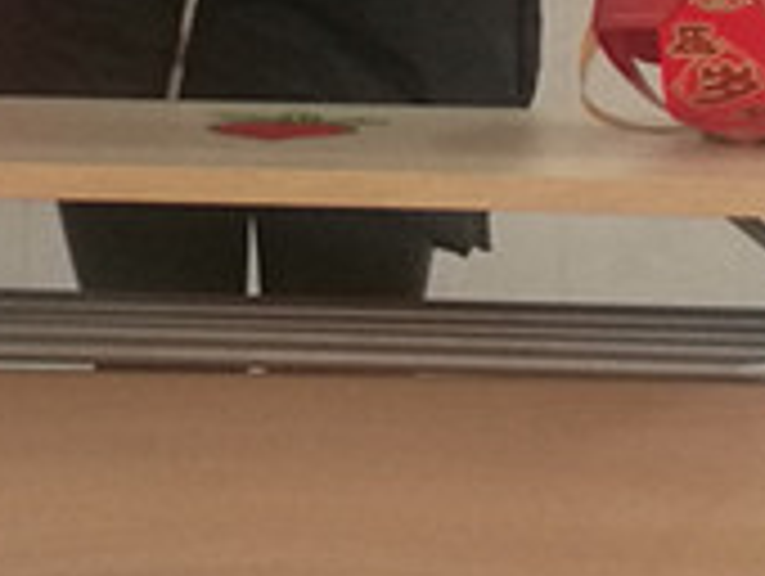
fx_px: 5156
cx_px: 176
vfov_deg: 6.3
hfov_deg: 8.5
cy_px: -196
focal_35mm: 233
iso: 125
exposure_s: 1/33.3
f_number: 2
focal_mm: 4.04
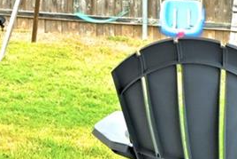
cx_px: -287
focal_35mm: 107
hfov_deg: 14.5
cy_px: -71
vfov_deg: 12.3
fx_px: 705
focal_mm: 14
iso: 400
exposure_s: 1/50
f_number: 10
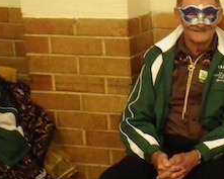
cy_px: 60
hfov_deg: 21.2
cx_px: 315
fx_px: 524
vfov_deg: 19.4
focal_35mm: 79
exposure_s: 1/25
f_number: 3.5
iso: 800
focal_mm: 5
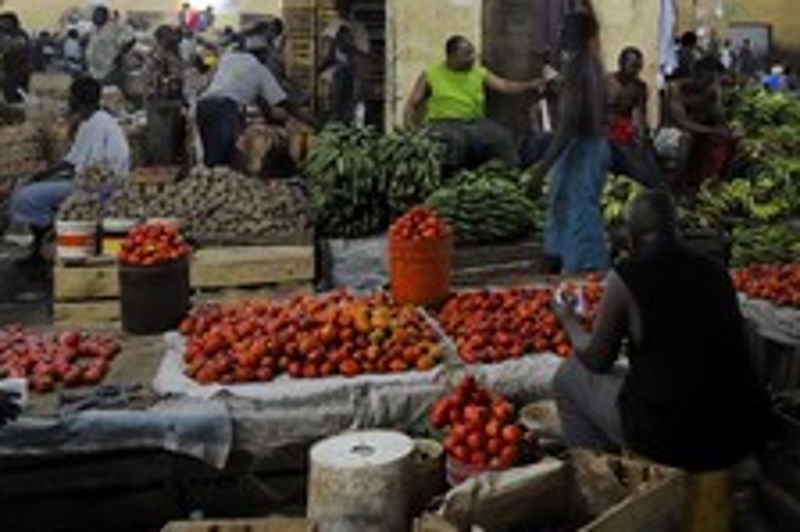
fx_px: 999
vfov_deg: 28.9
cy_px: 79
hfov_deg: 42.1
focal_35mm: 45
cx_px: 614
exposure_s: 1/40
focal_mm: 24
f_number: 2.8
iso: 1600
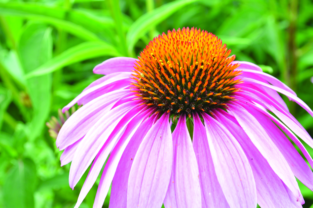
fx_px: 625
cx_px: 156
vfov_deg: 18.9
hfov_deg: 28.1
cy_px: 104
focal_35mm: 72
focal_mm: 48
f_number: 14
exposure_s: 1/80
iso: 800
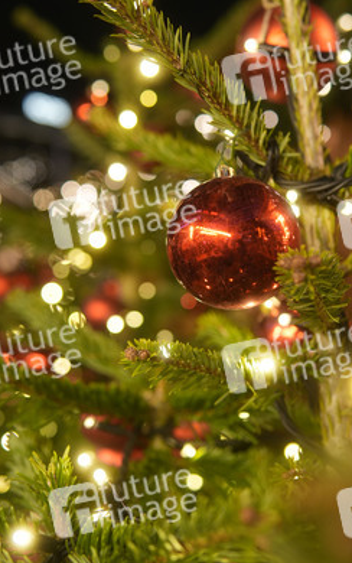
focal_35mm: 47
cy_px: 287
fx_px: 721
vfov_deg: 42.6
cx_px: 164
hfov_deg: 27.4
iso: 640
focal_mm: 30
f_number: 2.2
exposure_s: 1/60
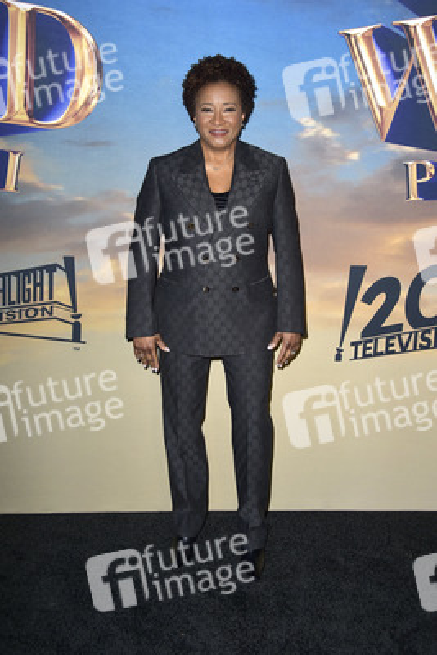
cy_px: 328
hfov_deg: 28.1
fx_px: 873
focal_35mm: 48
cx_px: 218
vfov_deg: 41.1
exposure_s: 1/250
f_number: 6.3
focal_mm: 48
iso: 320
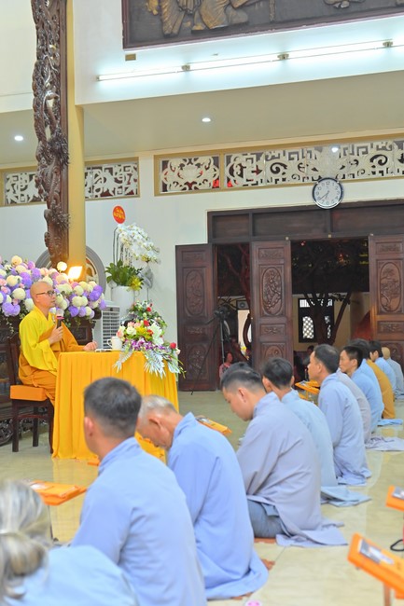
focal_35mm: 48
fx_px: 808
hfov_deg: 28.1
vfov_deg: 41.1
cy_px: 303
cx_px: 202
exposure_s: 1/125
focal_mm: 48
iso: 2000
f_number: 3.5
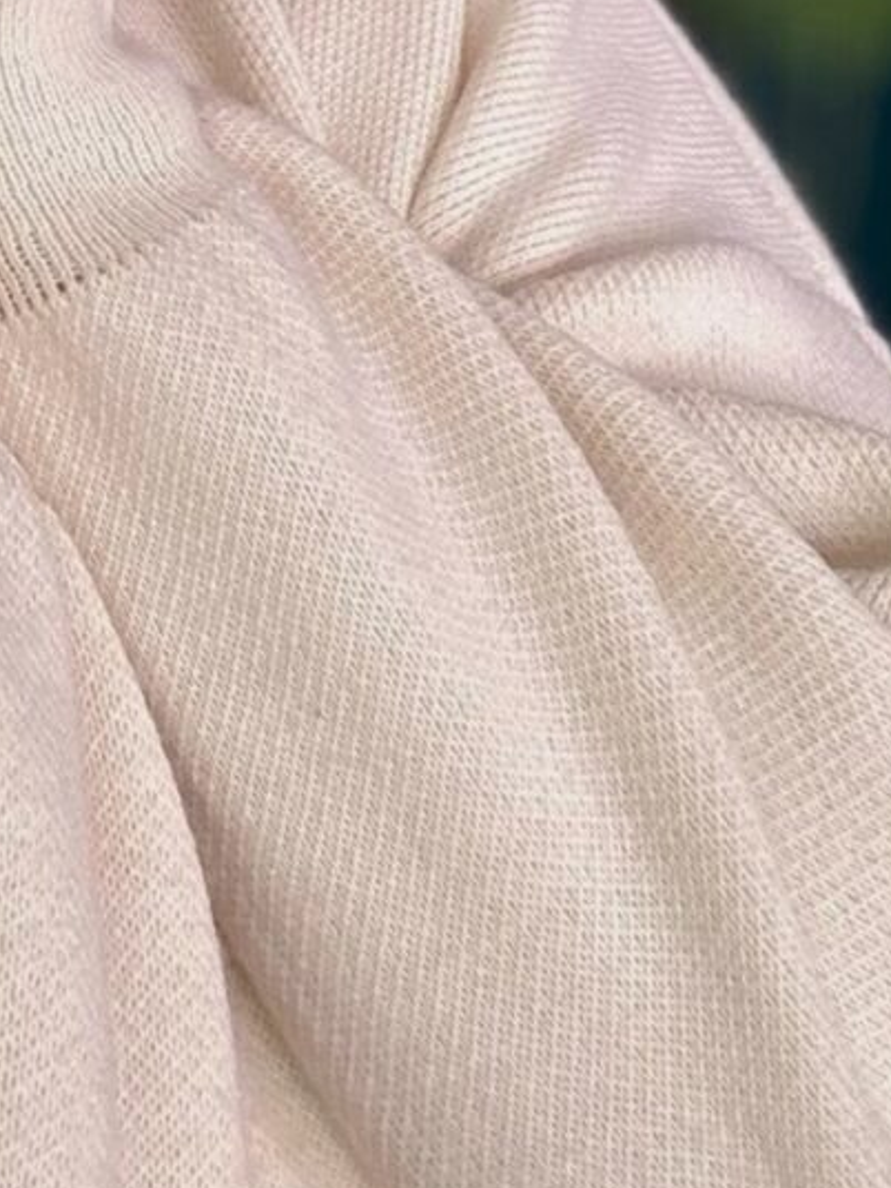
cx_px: -332
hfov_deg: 14.5
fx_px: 3329
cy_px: -371
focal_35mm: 97
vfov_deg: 18.7
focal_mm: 2.69
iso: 80
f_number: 1.9
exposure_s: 1/121
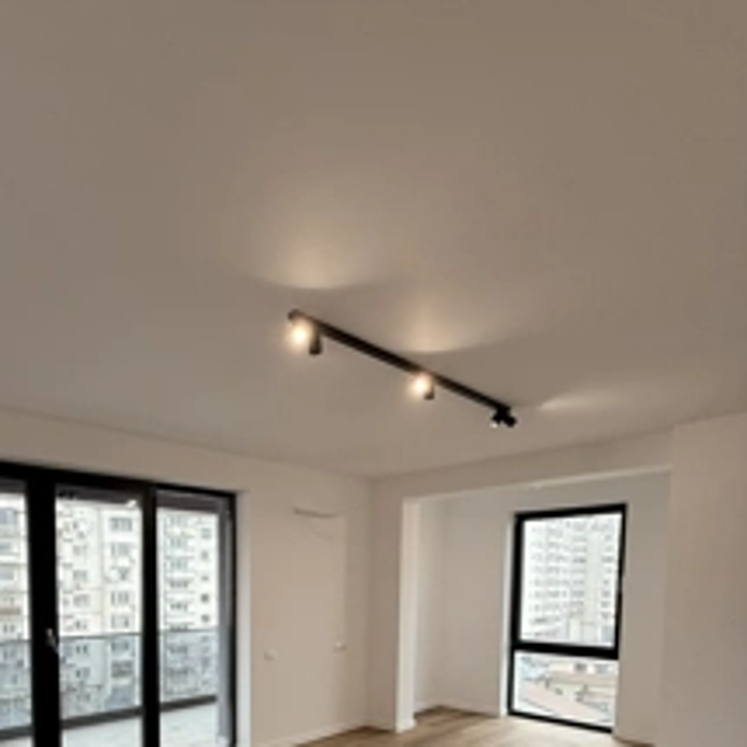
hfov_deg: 64.9
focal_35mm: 23
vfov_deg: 60.1
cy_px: 629
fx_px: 562
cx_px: 229
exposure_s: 1/99
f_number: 2.2
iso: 80
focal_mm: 2.22
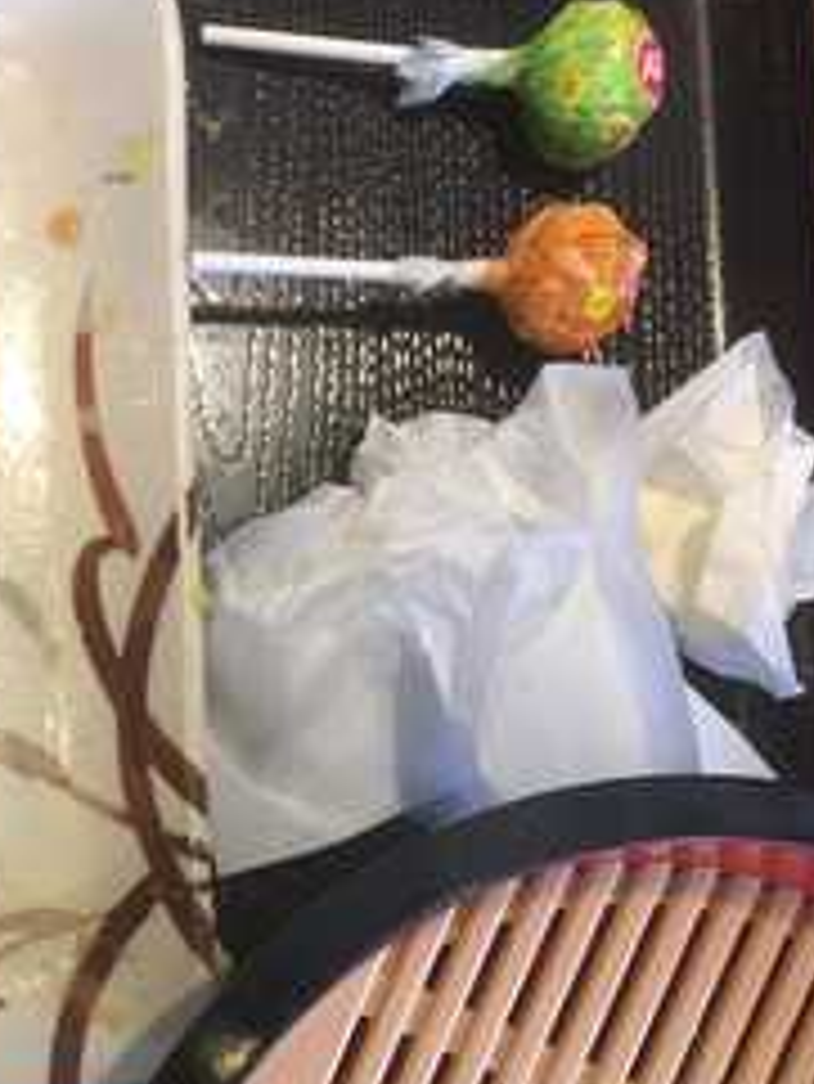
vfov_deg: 34.8
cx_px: 99
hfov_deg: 26.7
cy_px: 891
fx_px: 1660
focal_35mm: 53
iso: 50
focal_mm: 4.15
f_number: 2.2
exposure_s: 1/30
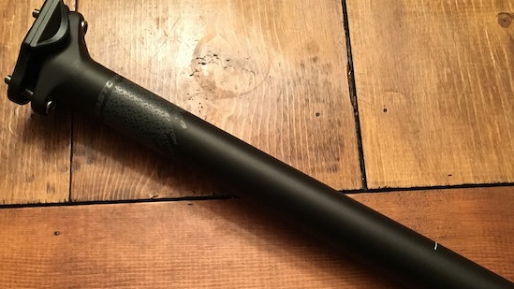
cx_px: 229
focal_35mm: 46
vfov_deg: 25.5
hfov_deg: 44.5
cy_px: 230
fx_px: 627
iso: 250
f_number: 2.2
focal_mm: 4.15
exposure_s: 1/15
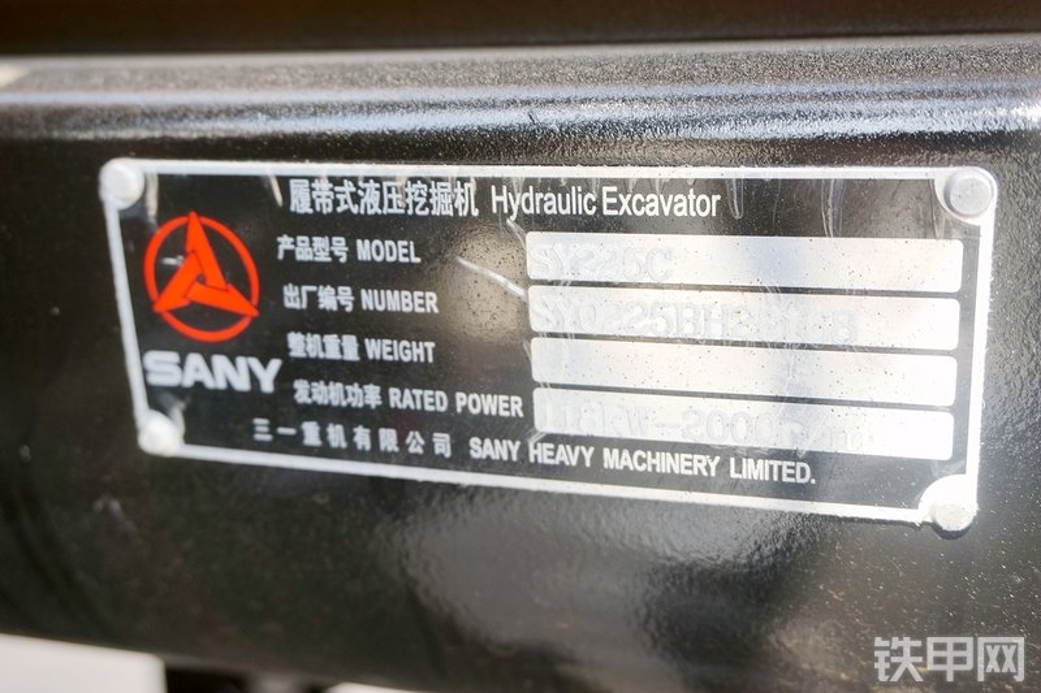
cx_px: 520
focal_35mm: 42
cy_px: 346
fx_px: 1214
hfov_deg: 46.4
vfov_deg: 31.9
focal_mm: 28
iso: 100
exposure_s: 1/60
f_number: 5.6
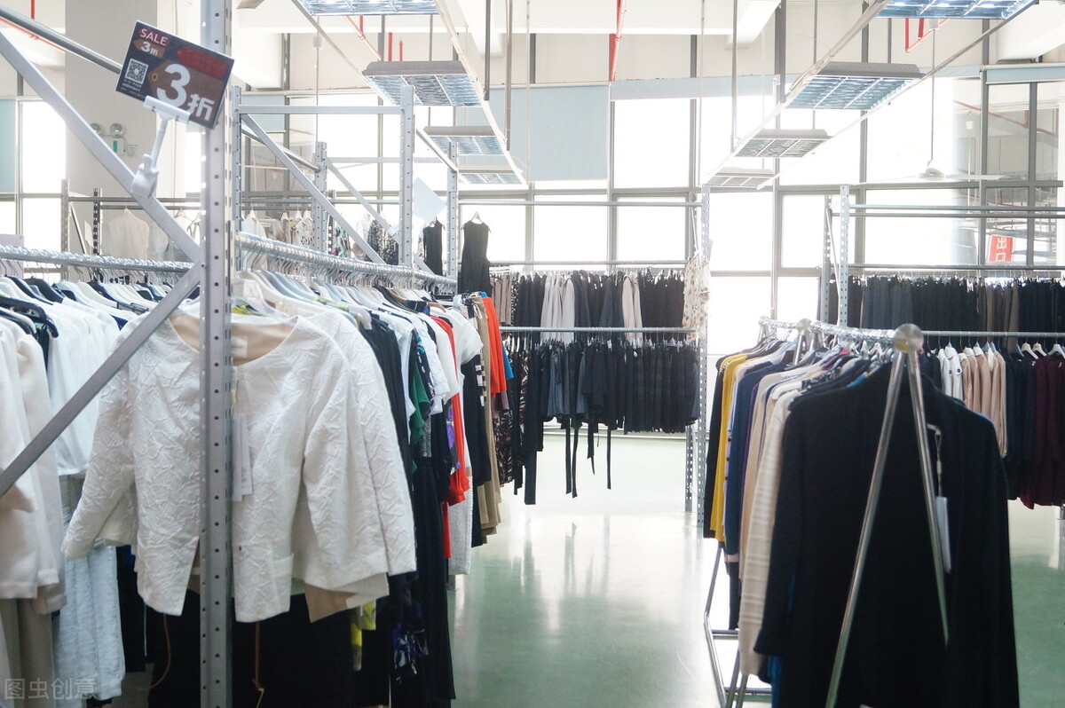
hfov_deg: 43.6
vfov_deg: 29.8
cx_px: 532
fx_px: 1330
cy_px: 354
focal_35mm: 45
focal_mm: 30
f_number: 4.5
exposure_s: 1/60
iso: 1600
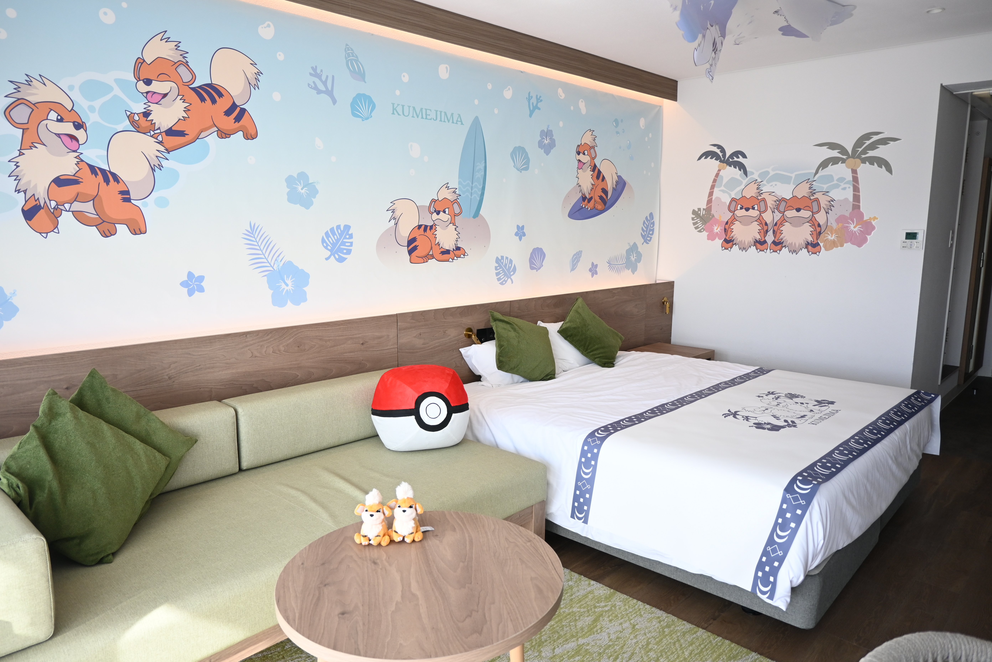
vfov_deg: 53.1
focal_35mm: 24
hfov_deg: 73.7
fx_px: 661
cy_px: 331
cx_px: 496
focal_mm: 16
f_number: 3.5
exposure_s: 1/250
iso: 400
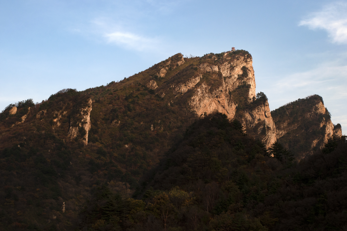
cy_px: 116
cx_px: 174
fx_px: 607
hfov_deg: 31.9
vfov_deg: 21.5
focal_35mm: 63
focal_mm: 42
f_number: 6.3
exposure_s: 1/500
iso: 100
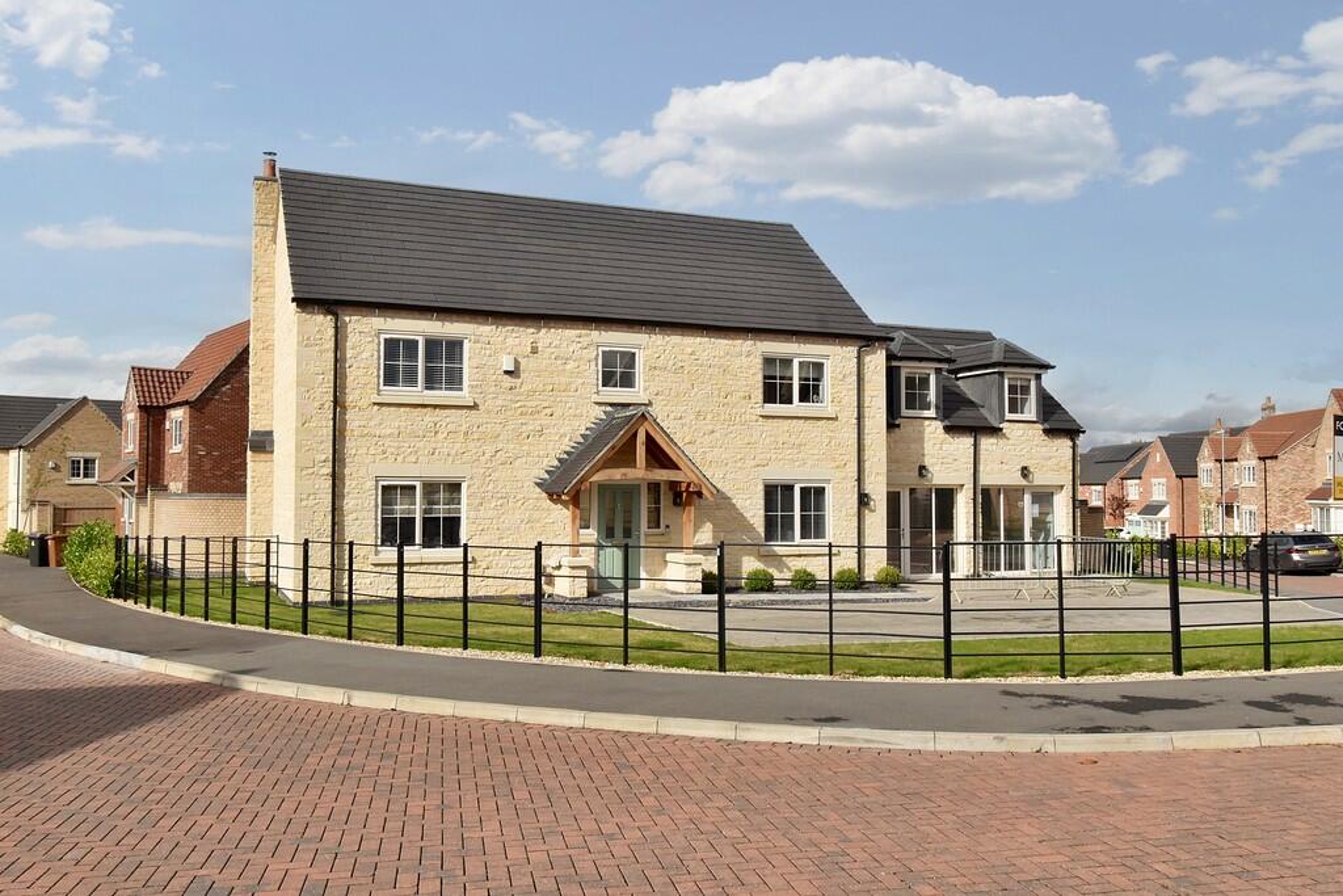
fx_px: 1119
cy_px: 448
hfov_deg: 61.9
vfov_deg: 43.6
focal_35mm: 30
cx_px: 672
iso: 800
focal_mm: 20
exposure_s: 1/800
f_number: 14
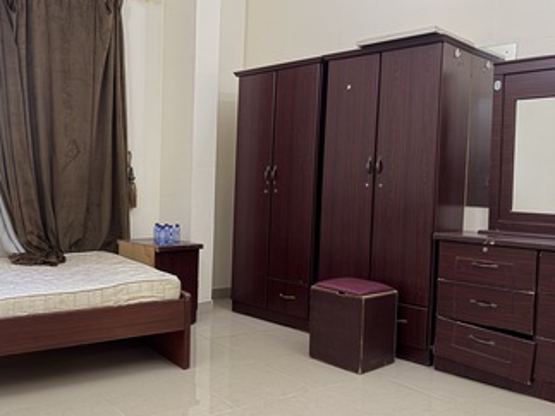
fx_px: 545
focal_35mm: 34
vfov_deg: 41.8
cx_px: 195
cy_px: 207
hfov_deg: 53.1
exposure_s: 1/50
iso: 250
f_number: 1.78
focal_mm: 6.76
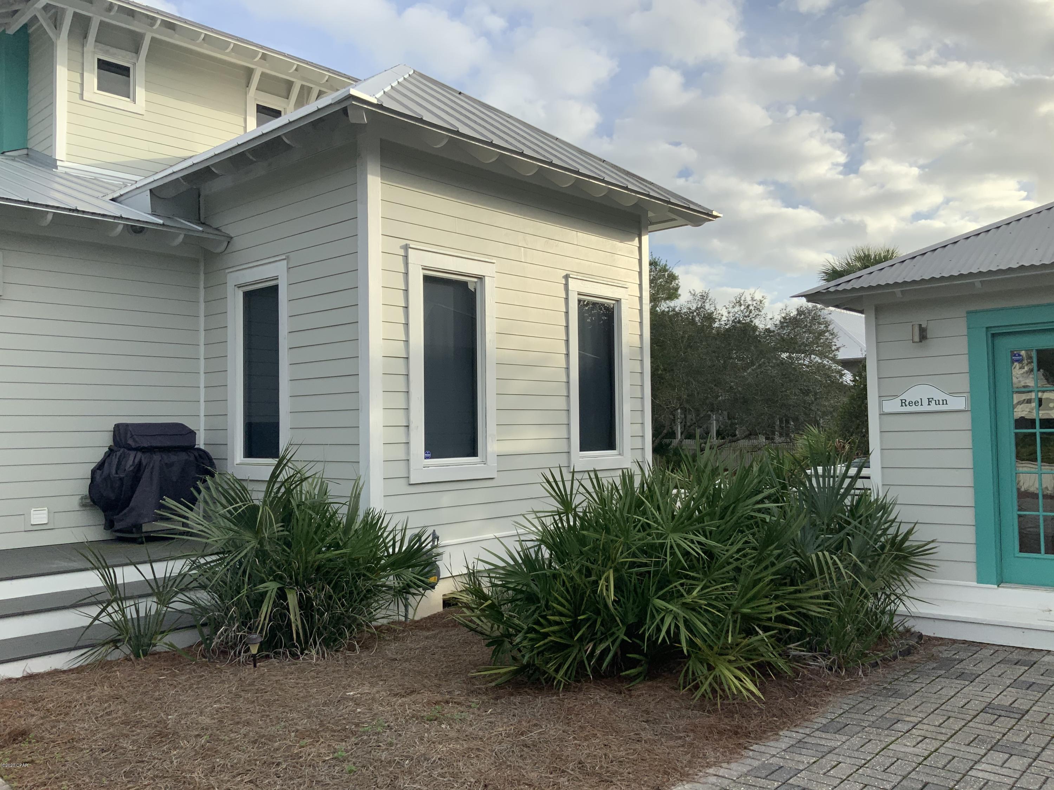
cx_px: 527
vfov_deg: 48.2
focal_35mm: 29
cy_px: 395
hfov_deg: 61.7
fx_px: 883
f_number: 1.8
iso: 16
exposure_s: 1/1250
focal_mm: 3
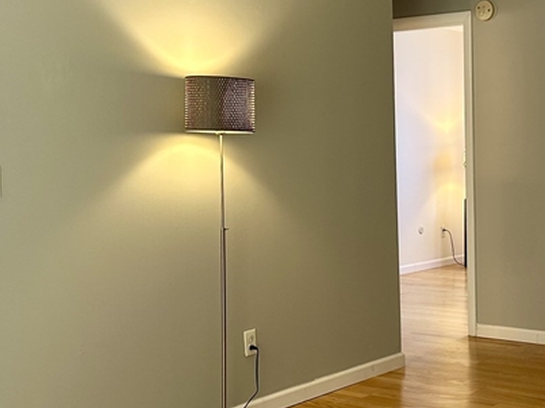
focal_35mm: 61
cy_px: 193
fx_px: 960
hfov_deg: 31.0
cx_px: 427
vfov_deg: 24.0
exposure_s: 1/60
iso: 125
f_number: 1.78
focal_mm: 6.86
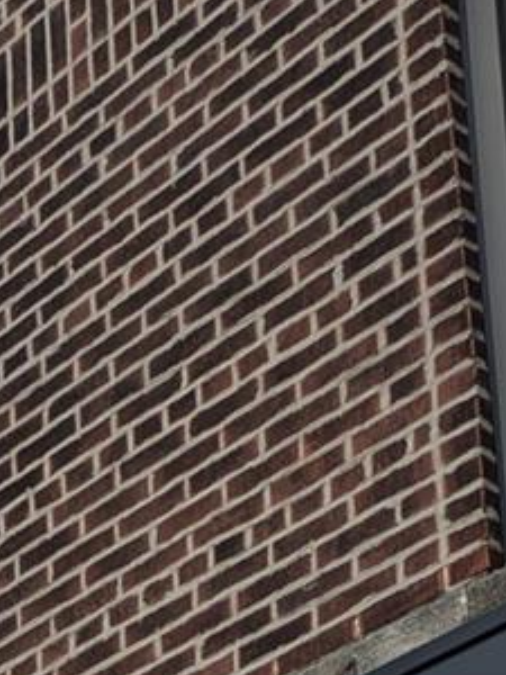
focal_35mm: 128
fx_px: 2495
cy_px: 1465
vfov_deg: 12.8
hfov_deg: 10.7
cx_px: -485
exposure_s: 1/2222
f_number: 1.89
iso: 45
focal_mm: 5.43
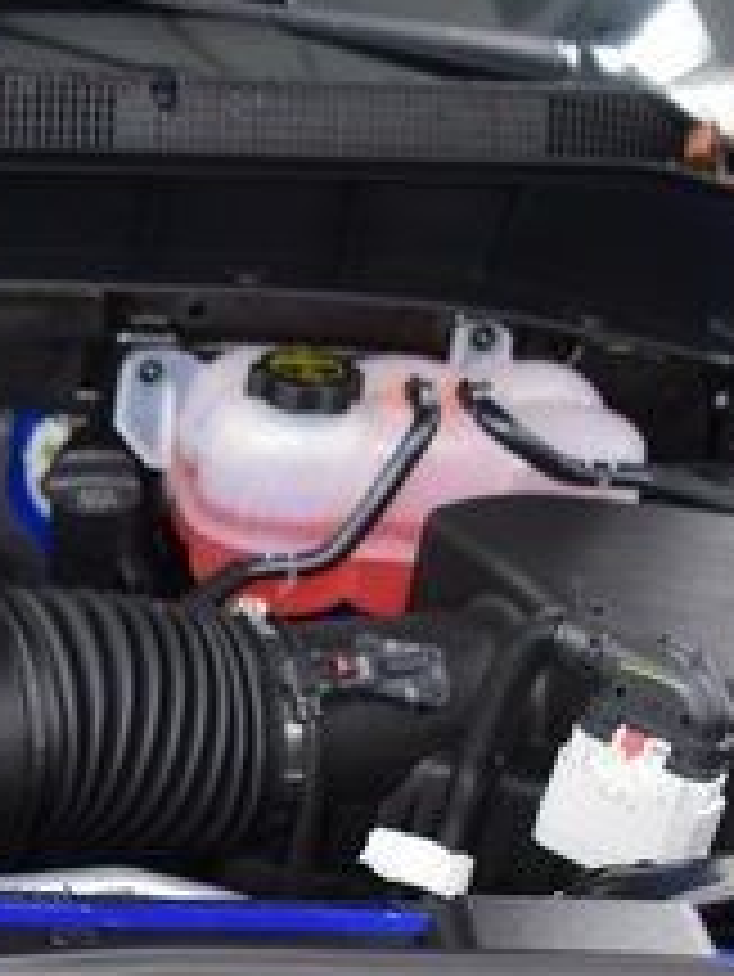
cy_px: 866
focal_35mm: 102
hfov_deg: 13.5
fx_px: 2881
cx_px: -423
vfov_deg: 18.9
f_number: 2.8
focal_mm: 24
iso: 1600
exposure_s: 1/60
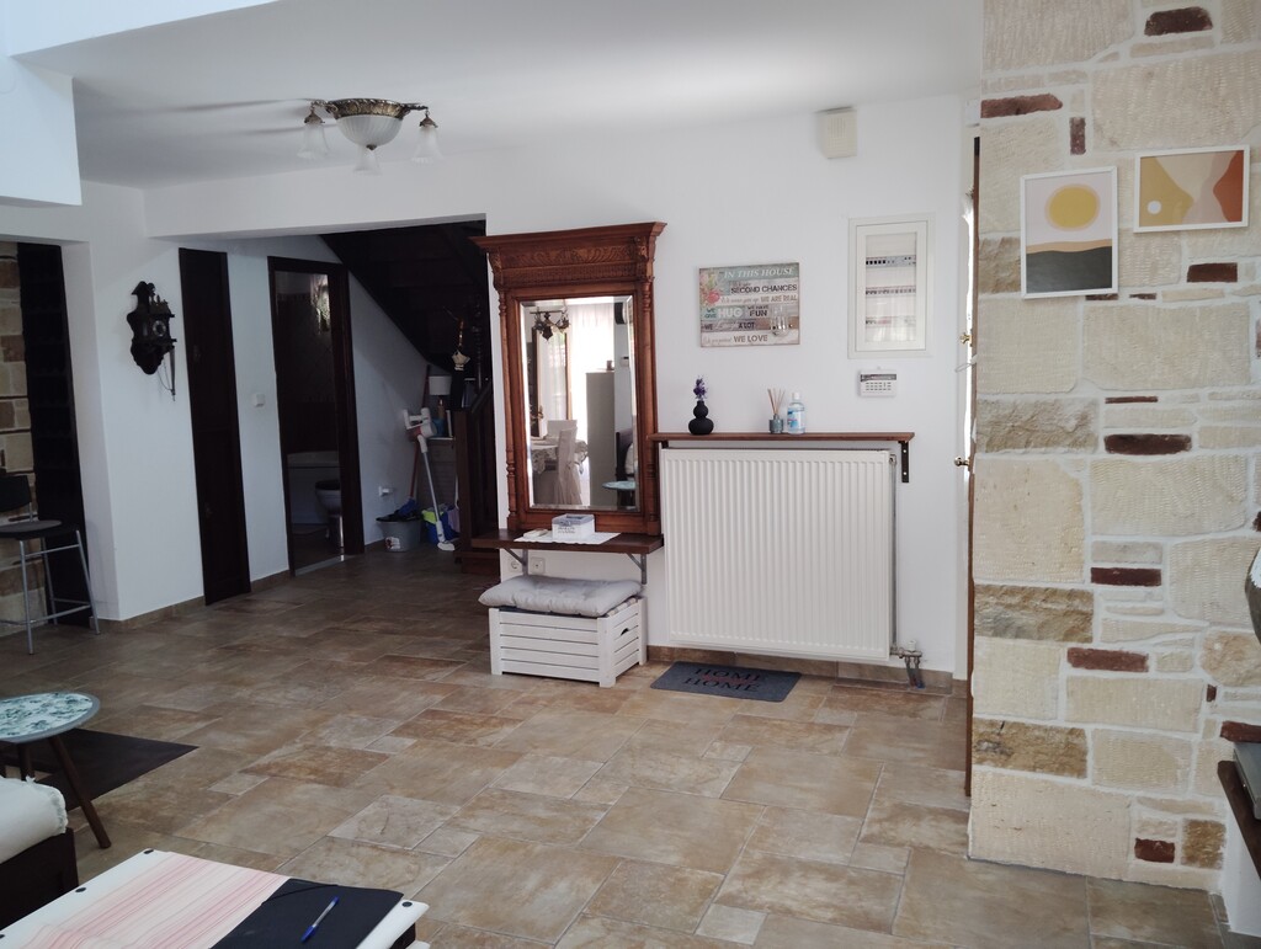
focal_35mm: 28
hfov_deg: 63.4
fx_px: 1021
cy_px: 474
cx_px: 630
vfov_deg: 49.9
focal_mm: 4.22
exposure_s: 1/33.3
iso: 684
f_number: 1.8
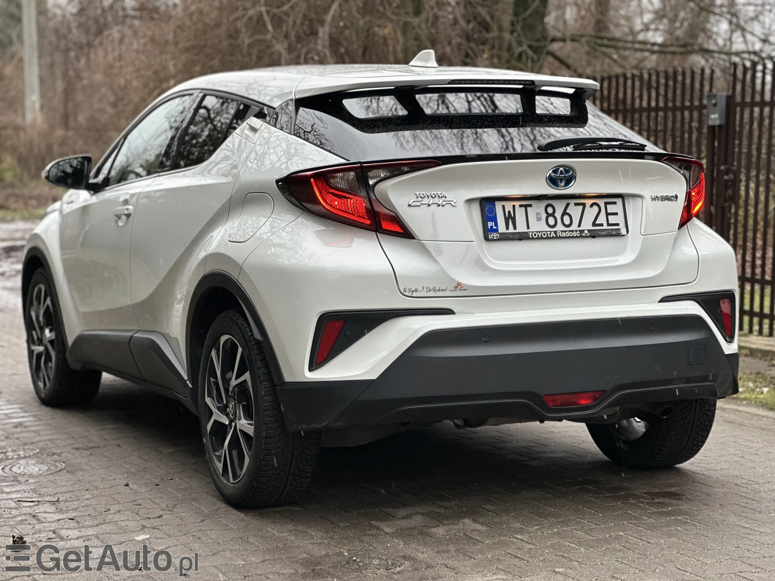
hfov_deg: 25.3
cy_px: 290
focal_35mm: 77
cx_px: 388
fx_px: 1724
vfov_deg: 19.1
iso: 100
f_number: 2.8
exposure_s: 1/121
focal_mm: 9
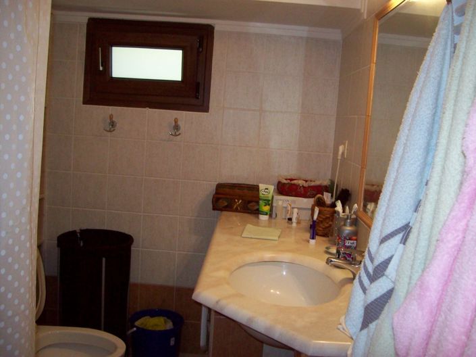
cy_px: 178
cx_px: 238
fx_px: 495
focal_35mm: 36
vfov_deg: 39.6
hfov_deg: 51.4
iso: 200
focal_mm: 6
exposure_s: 1/64
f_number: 2.7
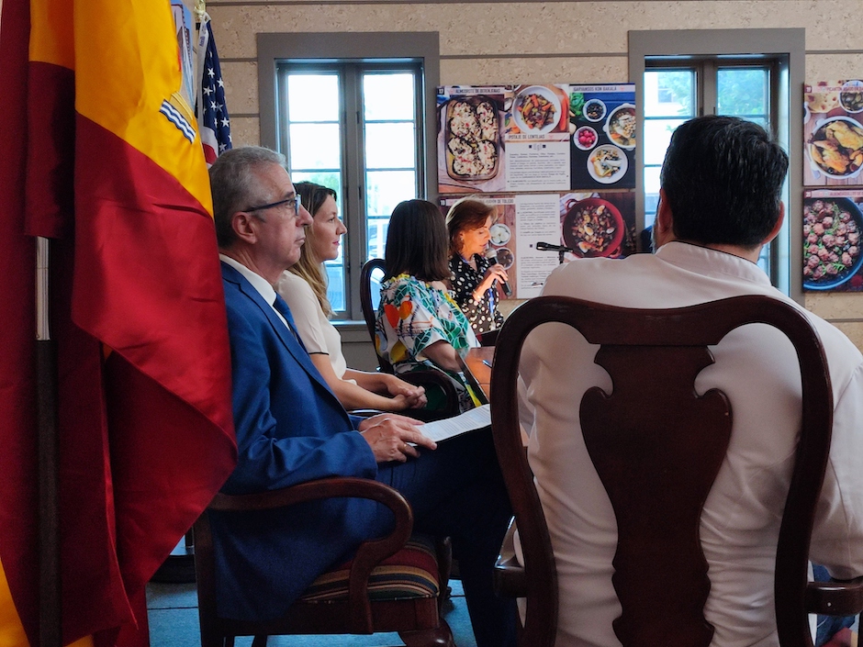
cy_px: 324
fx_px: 623
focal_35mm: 25
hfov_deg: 69.4
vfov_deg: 54.9
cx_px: 432
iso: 435
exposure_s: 1/20
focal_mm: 6.04
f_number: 1.9
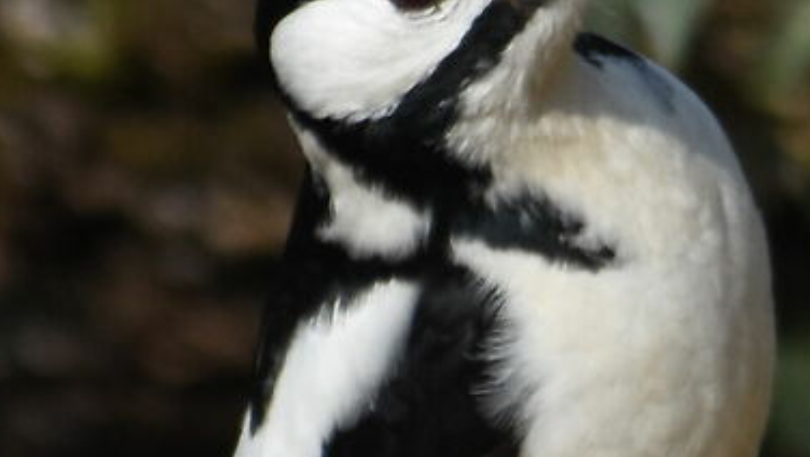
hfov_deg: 0.5
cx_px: 631
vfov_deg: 0.3
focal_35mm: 4011
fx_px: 86197
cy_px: 101
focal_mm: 400
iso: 400
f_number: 5.6
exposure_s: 1/1600
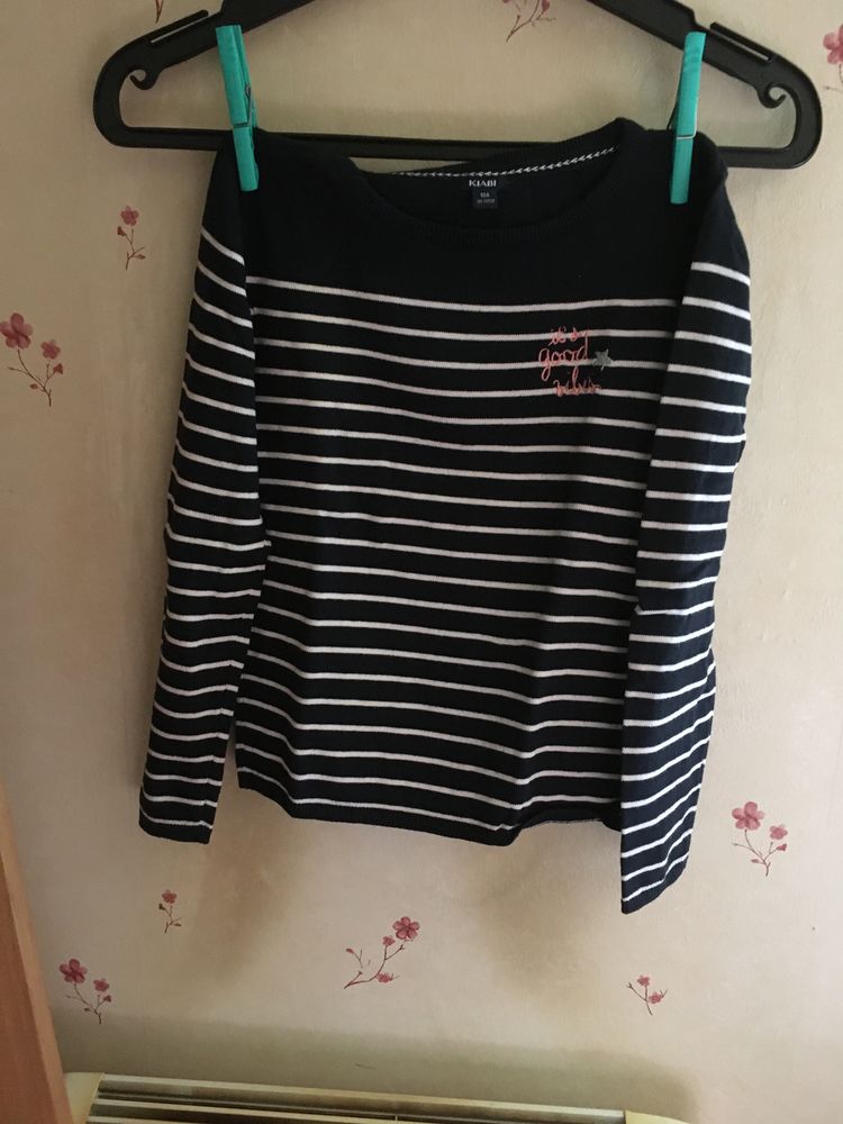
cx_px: 422
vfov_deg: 61.7
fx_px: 942
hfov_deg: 48.2
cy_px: 562
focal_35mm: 29
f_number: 2.2
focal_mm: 4.15
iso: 500
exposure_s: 1/17
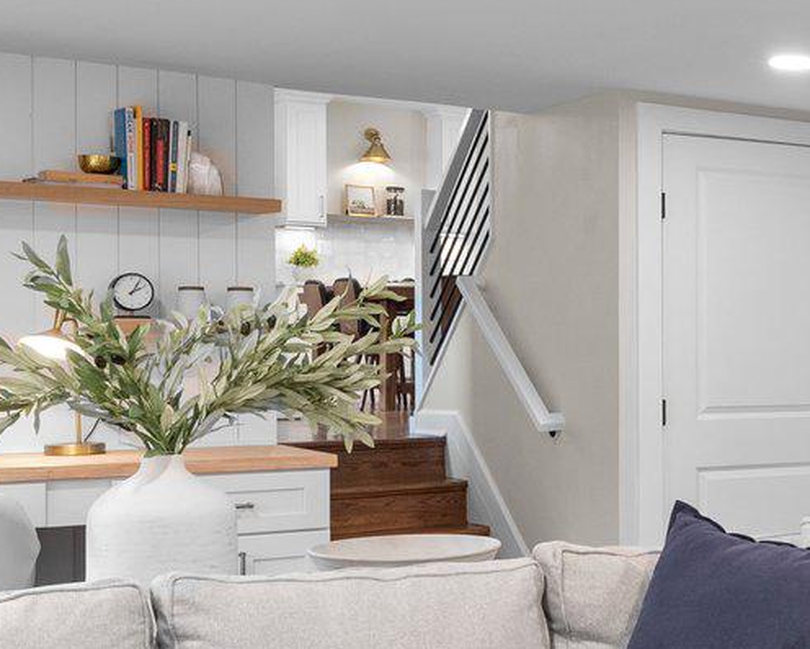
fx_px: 1487
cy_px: 334
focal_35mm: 62
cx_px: 996
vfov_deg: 24.6
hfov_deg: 26.7
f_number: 8
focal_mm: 16
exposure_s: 1/13
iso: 320
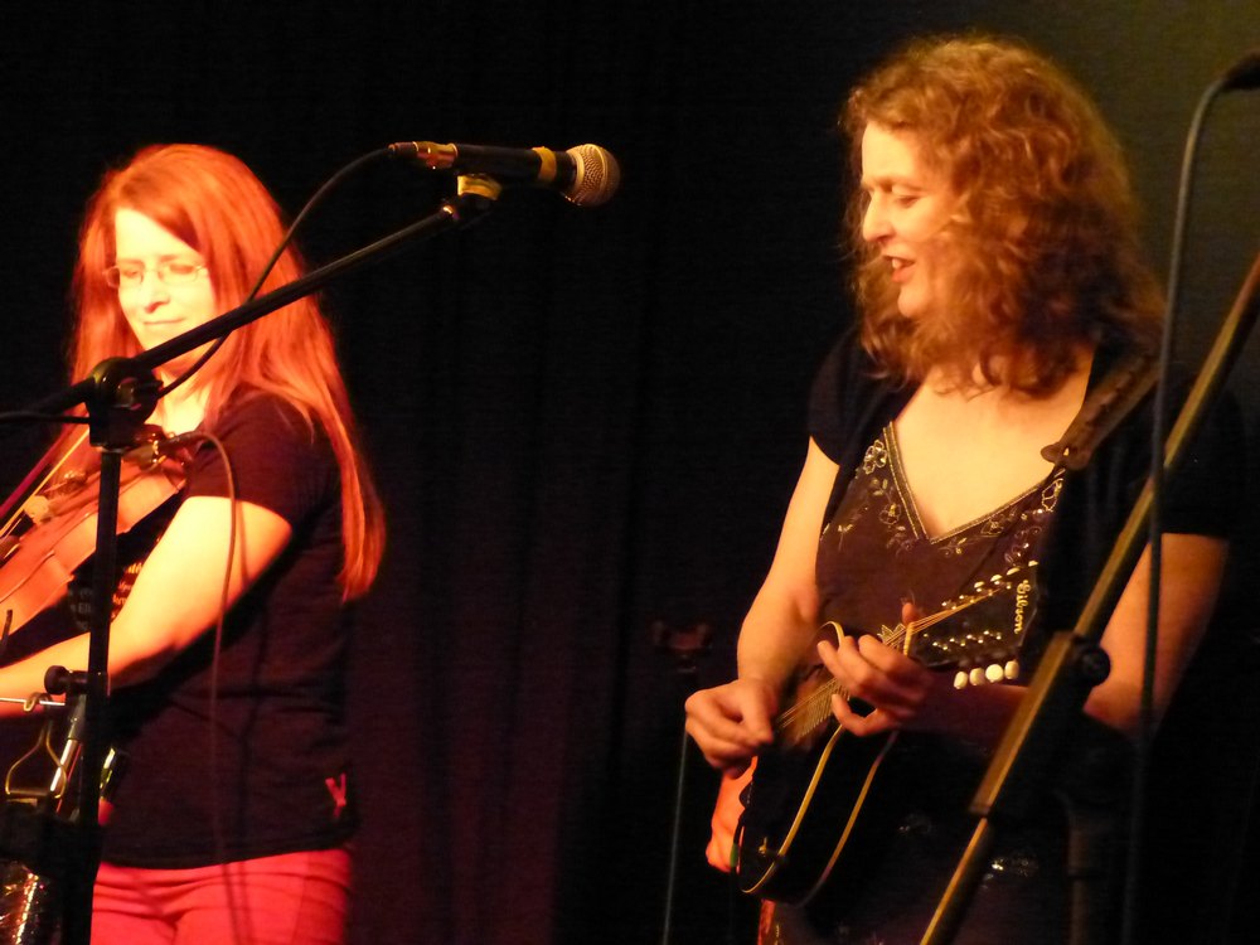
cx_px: 630
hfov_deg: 17.3
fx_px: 4150
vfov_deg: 13.0
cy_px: 472
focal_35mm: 114
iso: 3200
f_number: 2.8
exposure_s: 1/60
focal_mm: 20.5
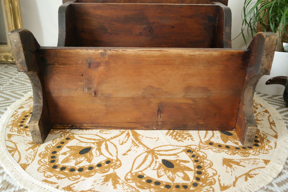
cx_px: 144
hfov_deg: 57.2
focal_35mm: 33
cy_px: 96
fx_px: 264
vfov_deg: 40.0
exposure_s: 1/30
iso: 1600
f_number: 5.6
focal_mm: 22
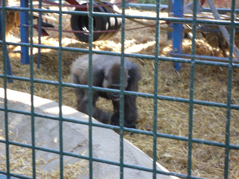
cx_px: 120
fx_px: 725
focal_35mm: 105
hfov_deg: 18.7
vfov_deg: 14.1
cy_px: 90
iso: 200
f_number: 5.6
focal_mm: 18.9
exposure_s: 1/22
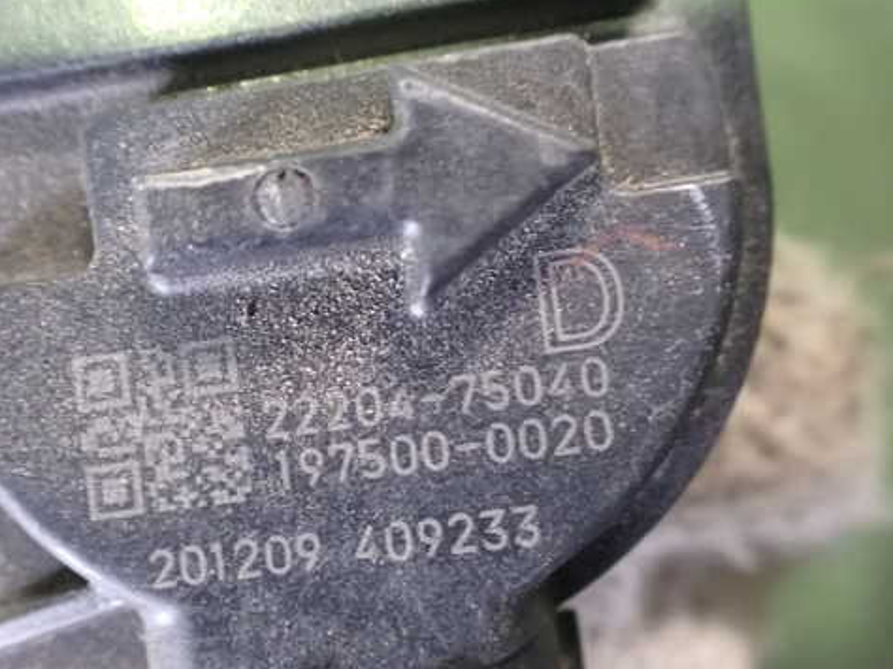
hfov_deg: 48.7
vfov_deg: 37.6
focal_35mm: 38
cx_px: 350
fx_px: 980
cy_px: 373
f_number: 2.3
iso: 1600
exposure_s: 1/25
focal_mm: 5.4
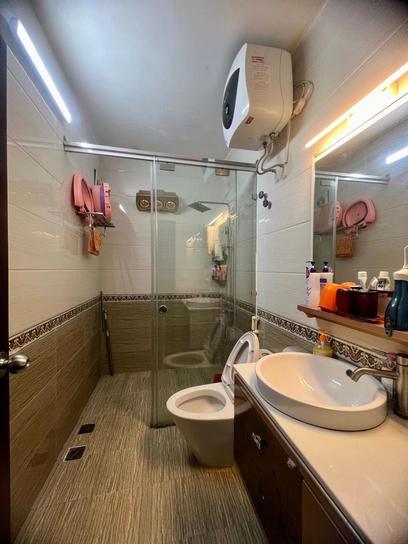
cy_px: 272
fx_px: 204
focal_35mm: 13
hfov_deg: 89.9
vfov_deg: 106.2
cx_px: 204
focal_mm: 1.57
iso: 160
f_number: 1.8
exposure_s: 1/50
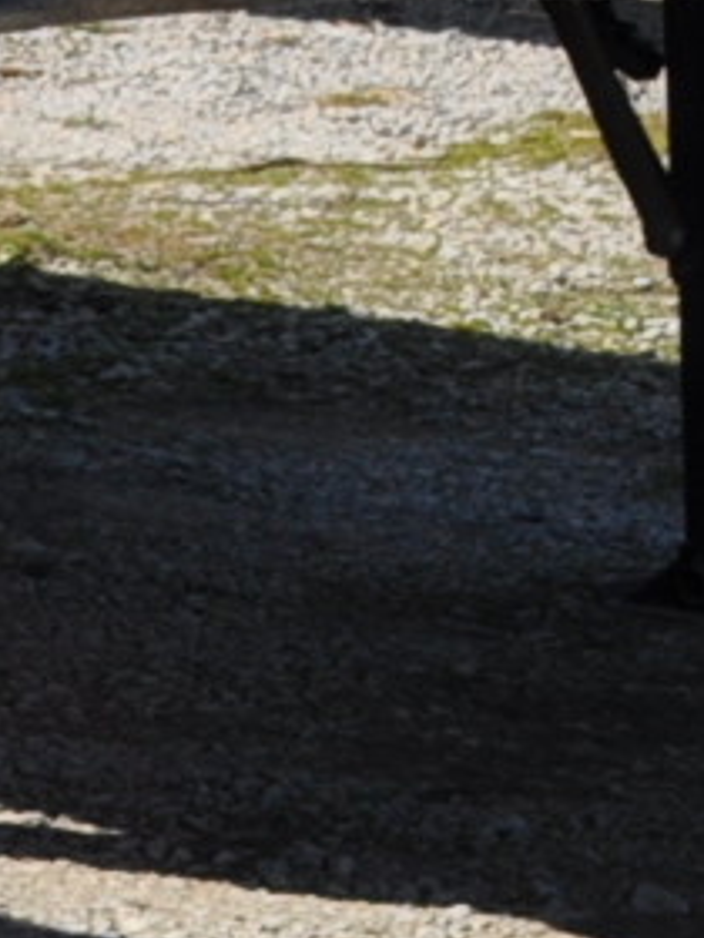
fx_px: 6589
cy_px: -848
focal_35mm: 243
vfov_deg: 7.8
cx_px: -2099
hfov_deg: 5.4
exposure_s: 1/400
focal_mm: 22
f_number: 10
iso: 200
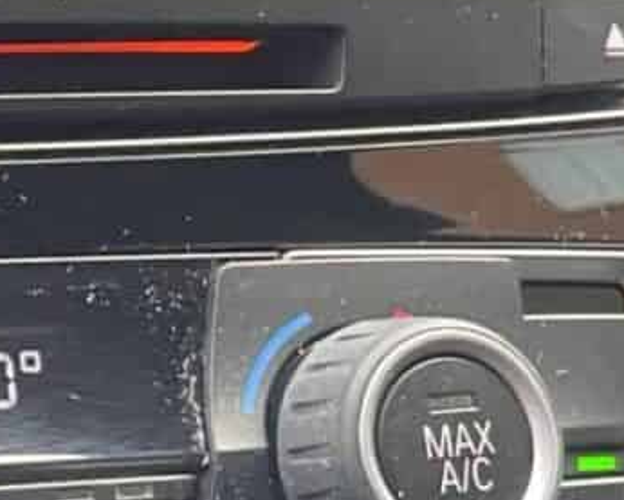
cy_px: 298
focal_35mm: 150
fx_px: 2771
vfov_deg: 10.3
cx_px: -597
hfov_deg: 11.6
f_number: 1.6
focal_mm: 4.2
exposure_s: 1/79
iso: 125
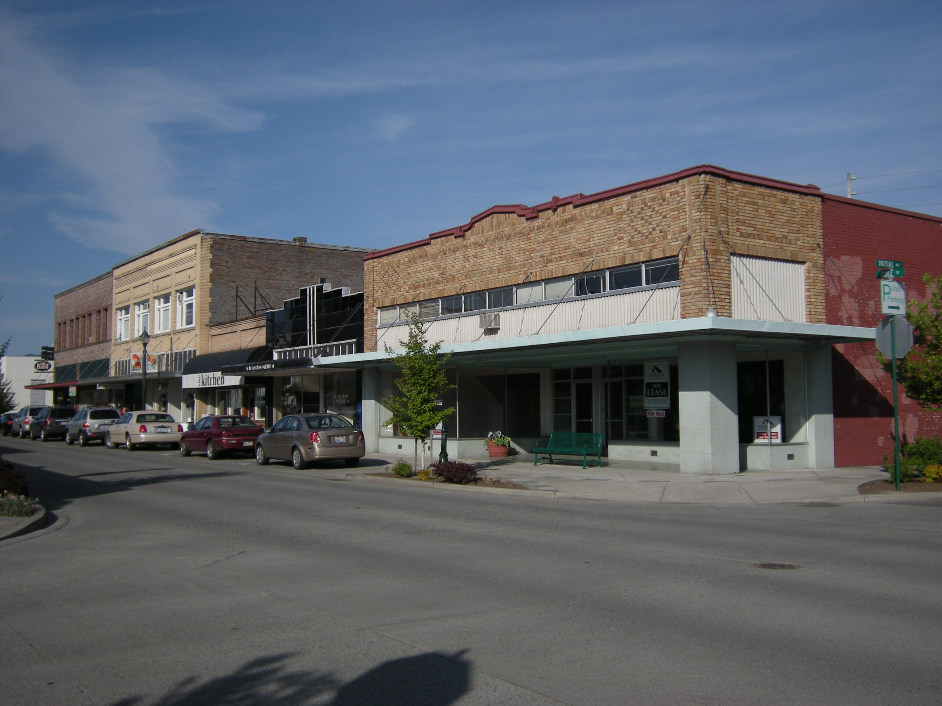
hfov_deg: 49.0
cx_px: 471
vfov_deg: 37.7
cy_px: 353
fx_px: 1034
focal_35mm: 38
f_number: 6.4
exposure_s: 1/434
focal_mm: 6.3
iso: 64
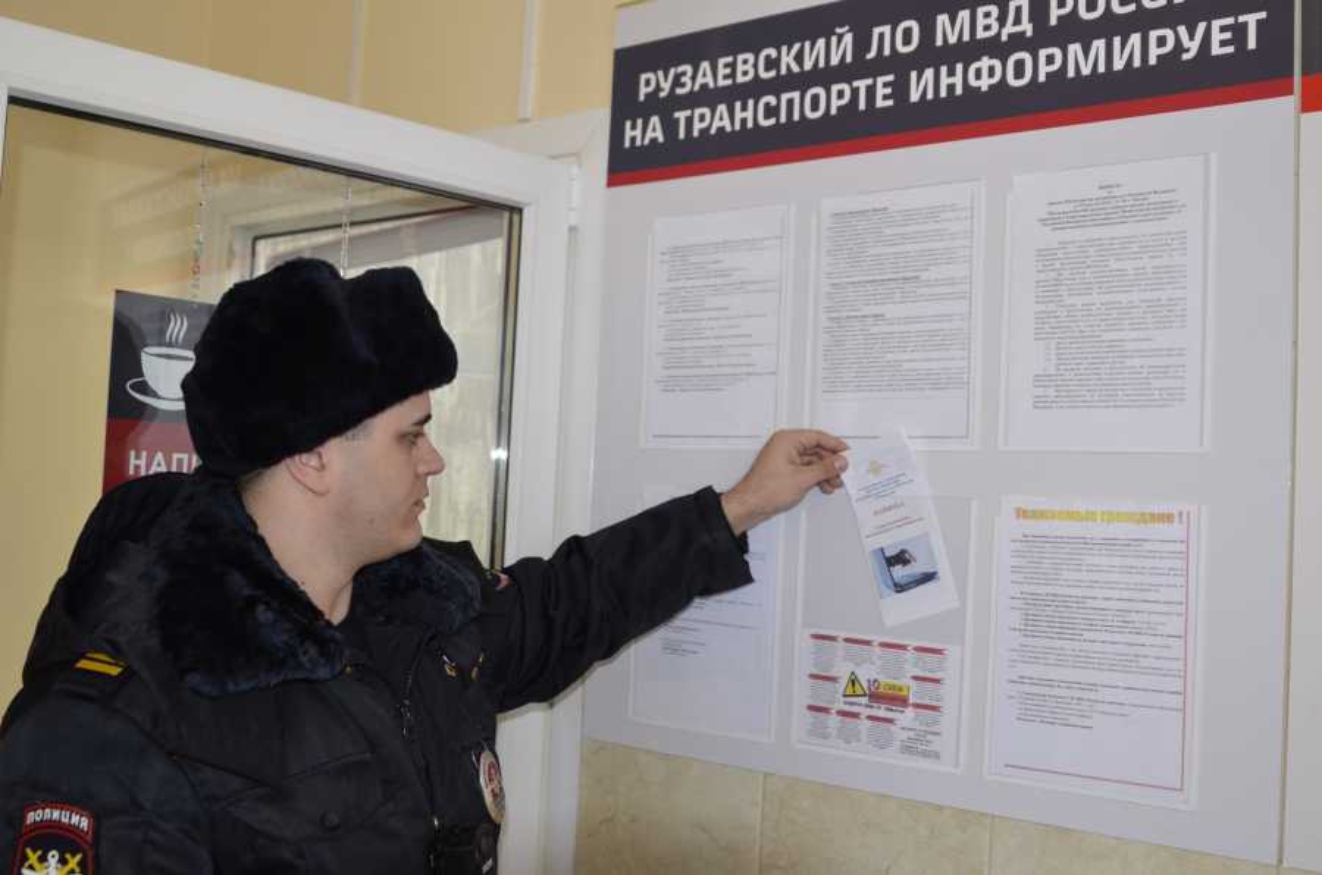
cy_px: 438
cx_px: 661
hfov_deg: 53.2
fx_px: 1319
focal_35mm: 36
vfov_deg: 36.7
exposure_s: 1/60
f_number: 2.8
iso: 800
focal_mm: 24
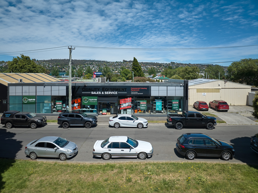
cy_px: 96
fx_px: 179
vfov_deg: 56.8
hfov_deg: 71.6
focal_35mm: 24
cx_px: 129
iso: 100
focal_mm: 12.29
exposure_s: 1/2000
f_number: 2.8
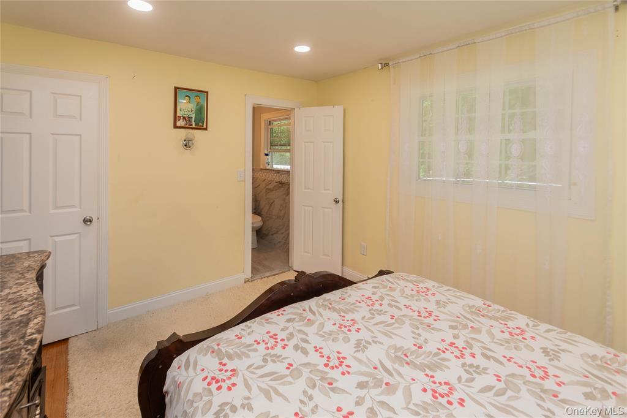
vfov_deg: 77.3
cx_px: 314
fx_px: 261
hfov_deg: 100.4
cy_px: 209
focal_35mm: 15
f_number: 5.6
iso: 720
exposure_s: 1/60
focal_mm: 10
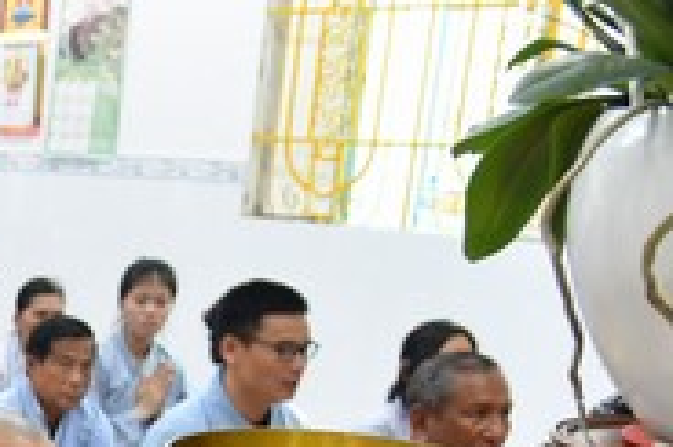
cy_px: 619
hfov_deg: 21.0
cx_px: -274
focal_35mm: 85
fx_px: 1586
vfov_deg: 15.1
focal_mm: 24
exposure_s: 1/60
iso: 900
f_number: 4
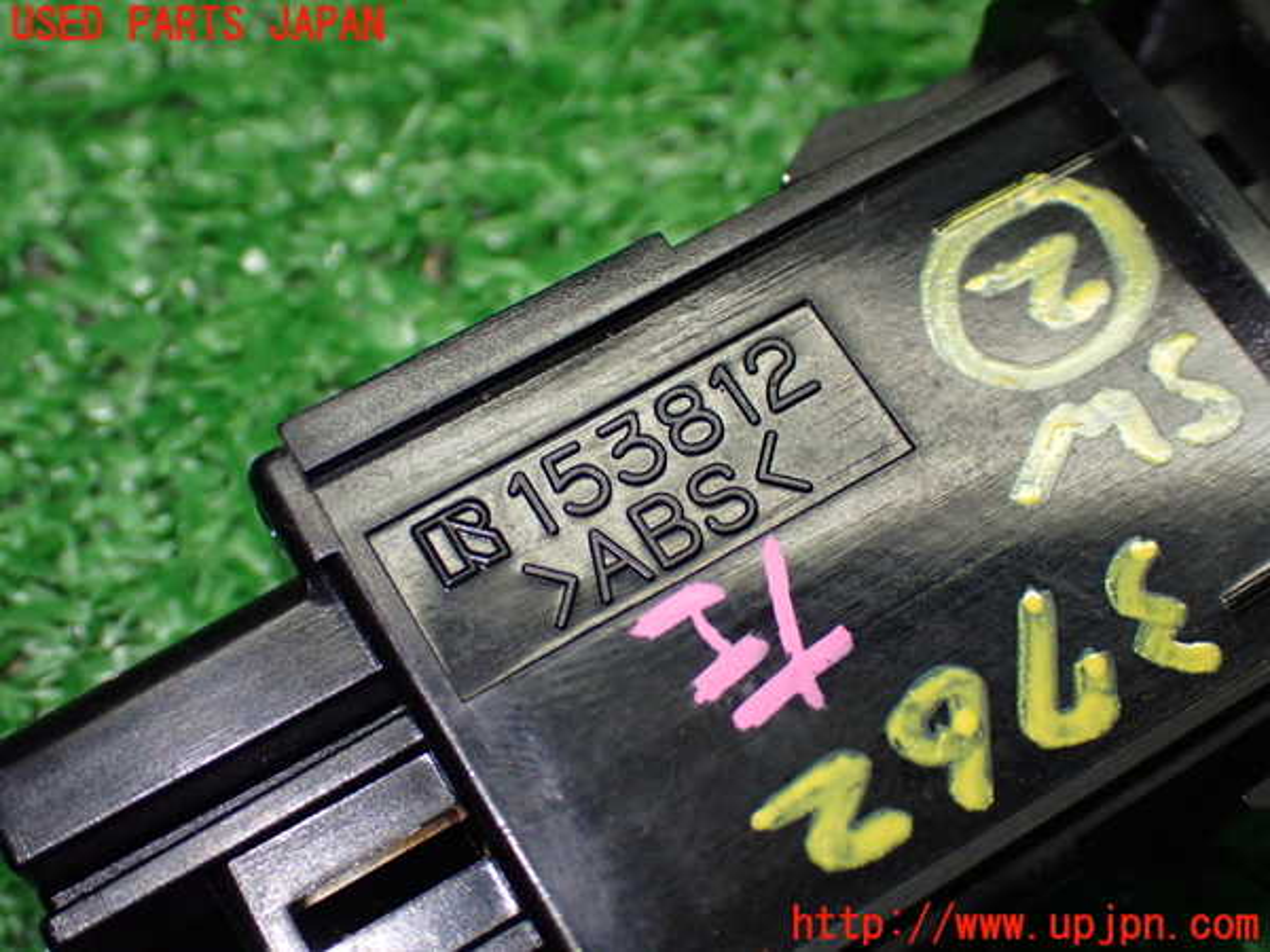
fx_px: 1834
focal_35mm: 50
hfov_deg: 38.2
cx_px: 635
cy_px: 476
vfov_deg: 29.1
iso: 640
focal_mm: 9.01
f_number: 3.2
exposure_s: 1/200
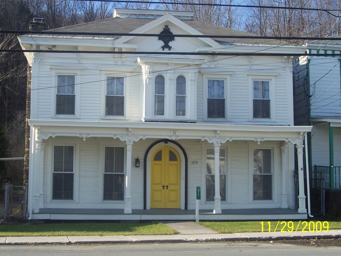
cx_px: 169
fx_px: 552
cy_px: 126
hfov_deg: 34.3
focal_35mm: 56
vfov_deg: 26.1
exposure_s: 1/180
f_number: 6.7
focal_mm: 8.6
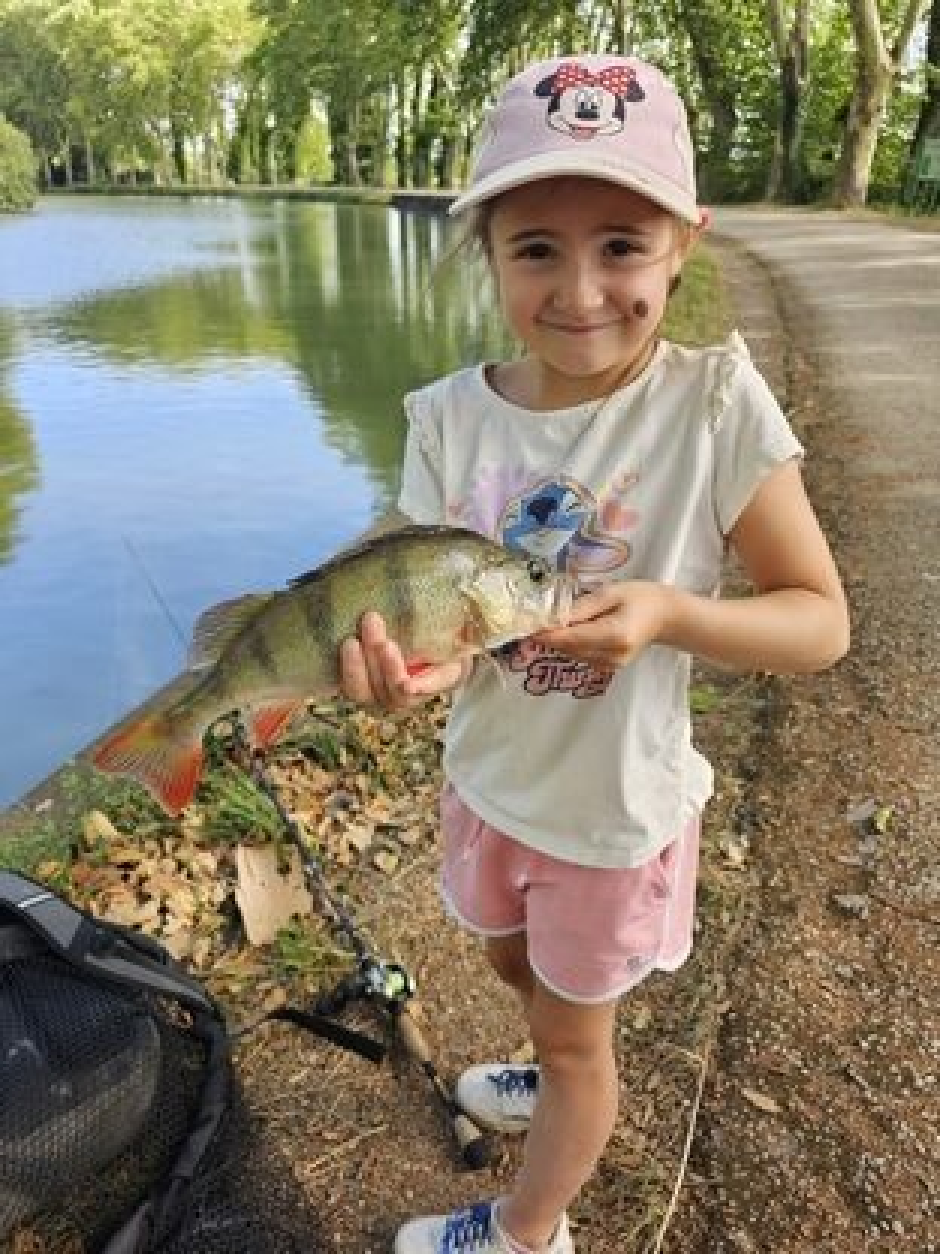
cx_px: 470
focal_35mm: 23
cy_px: 627
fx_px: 833
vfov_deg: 73.9
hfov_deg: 58.9
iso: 40
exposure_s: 1/180
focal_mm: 6.3
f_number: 1.7
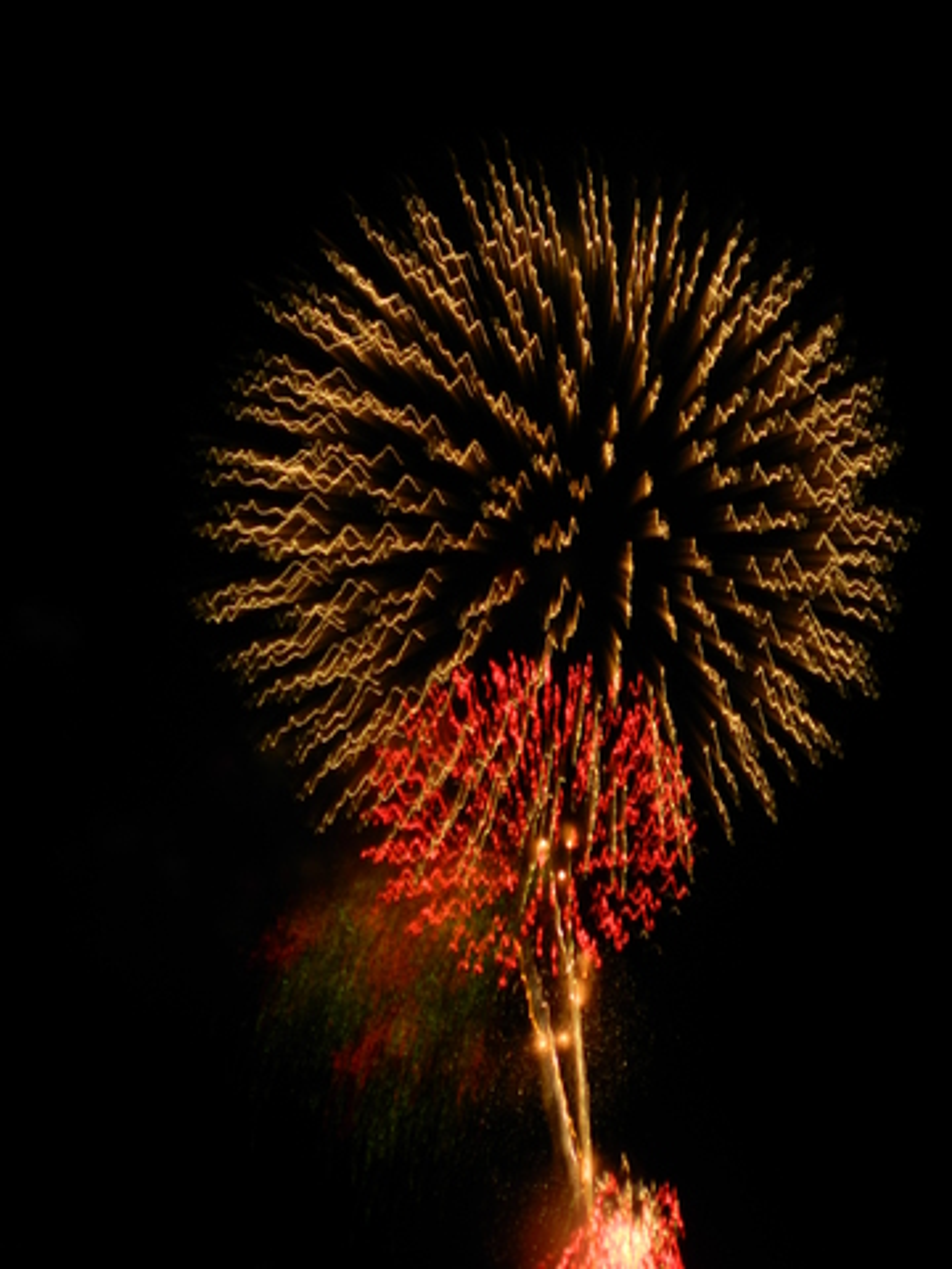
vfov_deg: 3.8
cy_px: 634
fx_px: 19251
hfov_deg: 2.8
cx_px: 476
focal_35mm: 525
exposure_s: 4
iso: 80
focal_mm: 94.5
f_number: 16.3
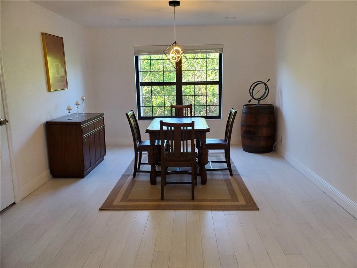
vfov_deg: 53.1
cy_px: 134
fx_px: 268
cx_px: 178
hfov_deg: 67.3
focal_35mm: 26
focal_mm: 4.3
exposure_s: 1/120
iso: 250
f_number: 2.4
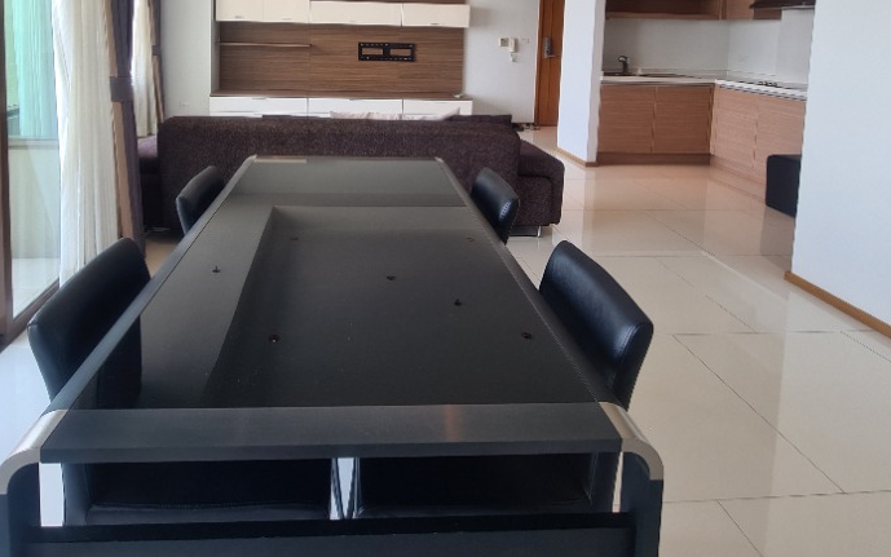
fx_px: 486
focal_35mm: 20
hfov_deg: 84.5
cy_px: 74
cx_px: 381
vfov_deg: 53.5
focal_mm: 2.2
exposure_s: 1/100
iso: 64
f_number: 2.2
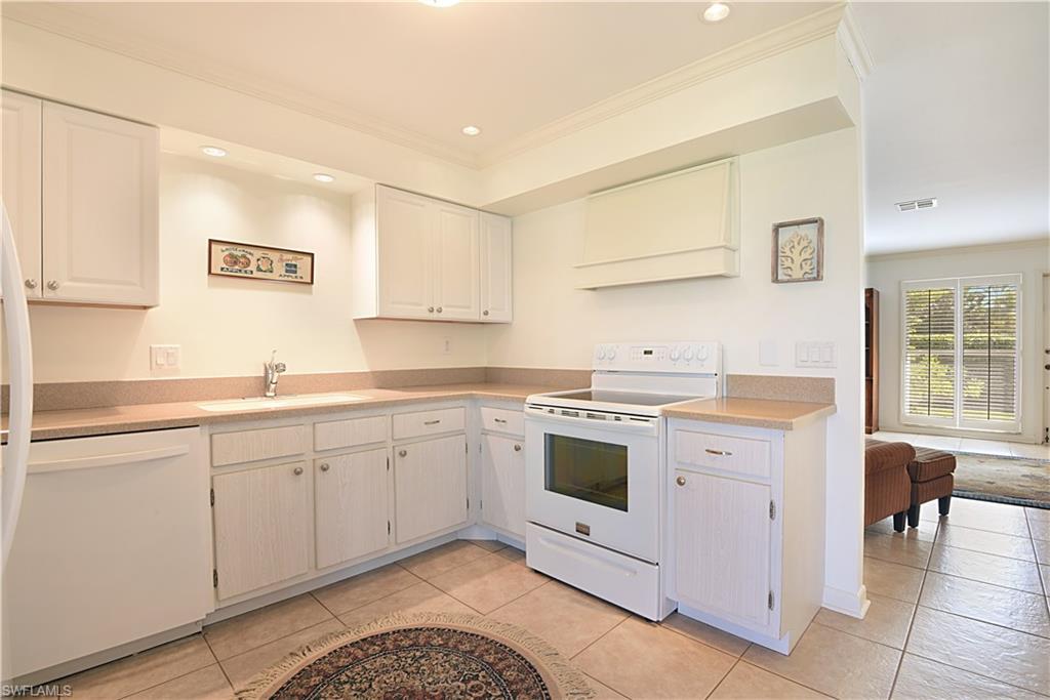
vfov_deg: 73.8
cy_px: 350
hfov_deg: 96.7
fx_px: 467
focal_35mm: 16
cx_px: 525
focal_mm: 16
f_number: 11
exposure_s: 1/1.6
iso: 400
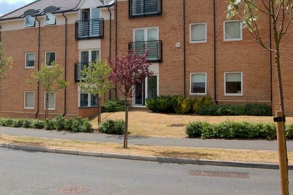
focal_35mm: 46
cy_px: 68
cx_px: 114
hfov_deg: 42.8
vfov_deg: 29.3
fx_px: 371
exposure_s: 1/320
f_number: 9
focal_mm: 23
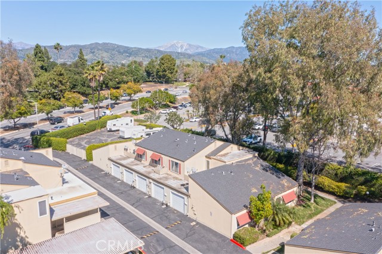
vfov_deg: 46.4
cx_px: 191
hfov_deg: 65.5
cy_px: 127
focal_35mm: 28
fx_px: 297
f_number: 6.3
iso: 100
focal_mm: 10.26
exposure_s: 1/400
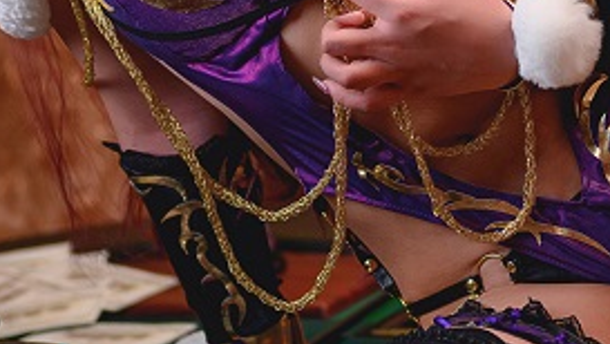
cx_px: 527
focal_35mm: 230
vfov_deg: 5.3
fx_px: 3723
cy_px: -49
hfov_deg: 9.3
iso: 200
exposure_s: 1/160
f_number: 1.8
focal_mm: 50
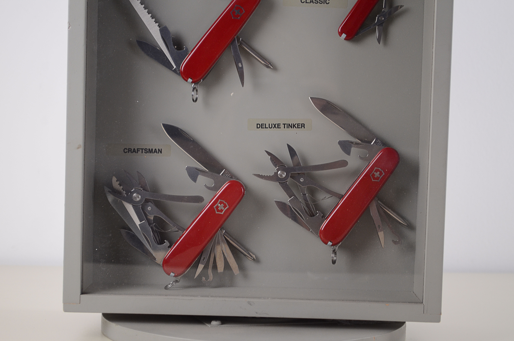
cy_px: 170
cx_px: 257
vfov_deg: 16.5
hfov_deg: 24.7
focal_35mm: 82
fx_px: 1175
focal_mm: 55
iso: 640
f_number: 5.6
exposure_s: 1/80
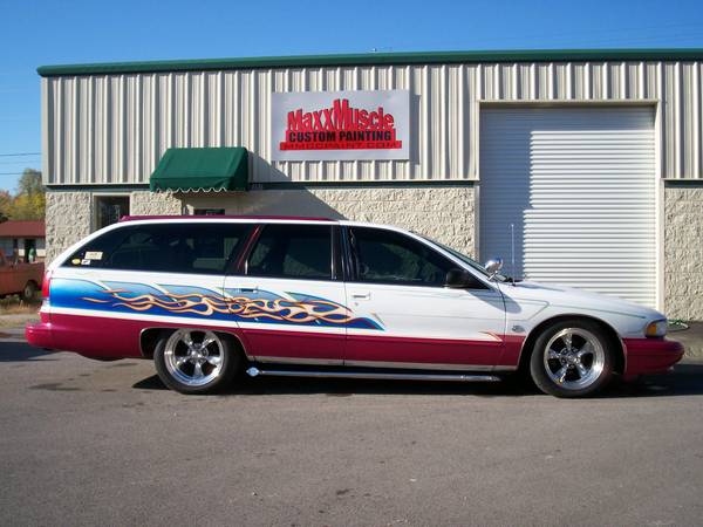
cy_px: 264
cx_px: 352
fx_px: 731
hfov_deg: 51.4
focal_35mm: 36
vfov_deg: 39.7
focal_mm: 5.9
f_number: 4.5
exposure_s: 1/472
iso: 100
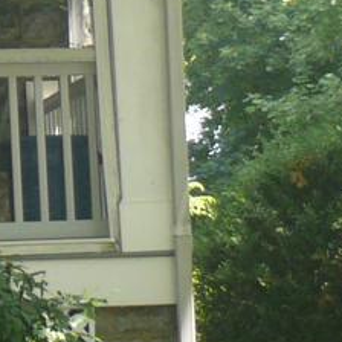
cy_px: -157
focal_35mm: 283
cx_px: -478
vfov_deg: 6.1
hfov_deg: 5.9
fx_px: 3163
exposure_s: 1/100
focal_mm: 7.4
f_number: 2.8
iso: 100
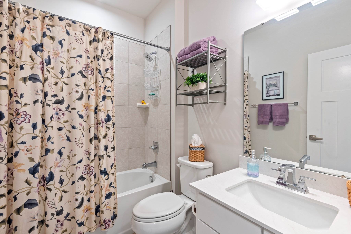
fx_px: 156
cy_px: 117
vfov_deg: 73.8
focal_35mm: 16
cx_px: 176
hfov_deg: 96.7
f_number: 11
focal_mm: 16
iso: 200
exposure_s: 1.6
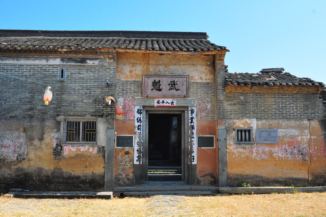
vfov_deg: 36.8
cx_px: 163
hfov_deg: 53.2
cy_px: 108
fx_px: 326
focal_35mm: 36
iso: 900
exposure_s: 1/1000
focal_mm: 24
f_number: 9
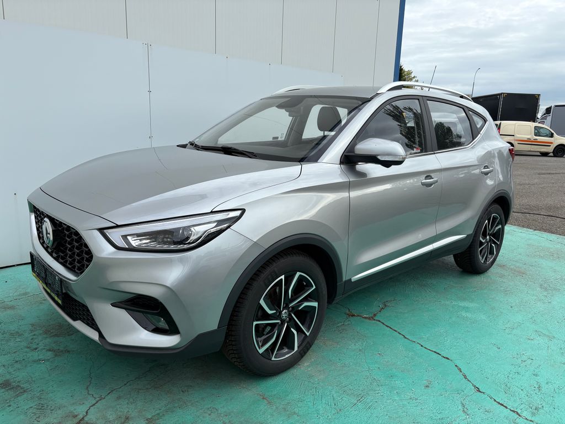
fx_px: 424
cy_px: 212
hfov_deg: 67.3
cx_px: 282
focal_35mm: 26
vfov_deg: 53.1
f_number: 1.6
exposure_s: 1/2451
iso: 50
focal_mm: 5.96
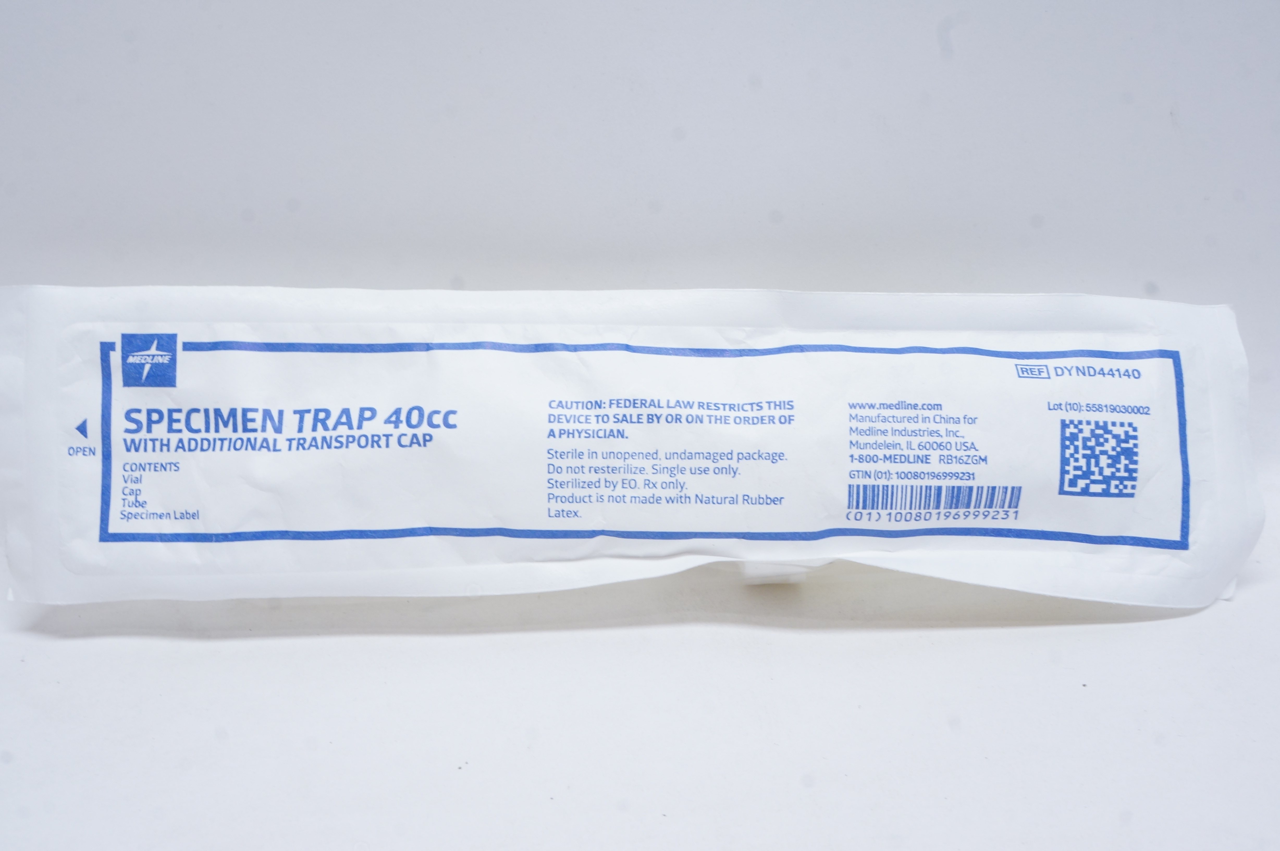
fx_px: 1705
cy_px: 426
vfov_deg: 28.0
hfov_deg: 41.2
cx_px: 640
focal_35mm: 48
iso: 400
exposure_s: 1/6
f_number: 14
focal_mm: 32
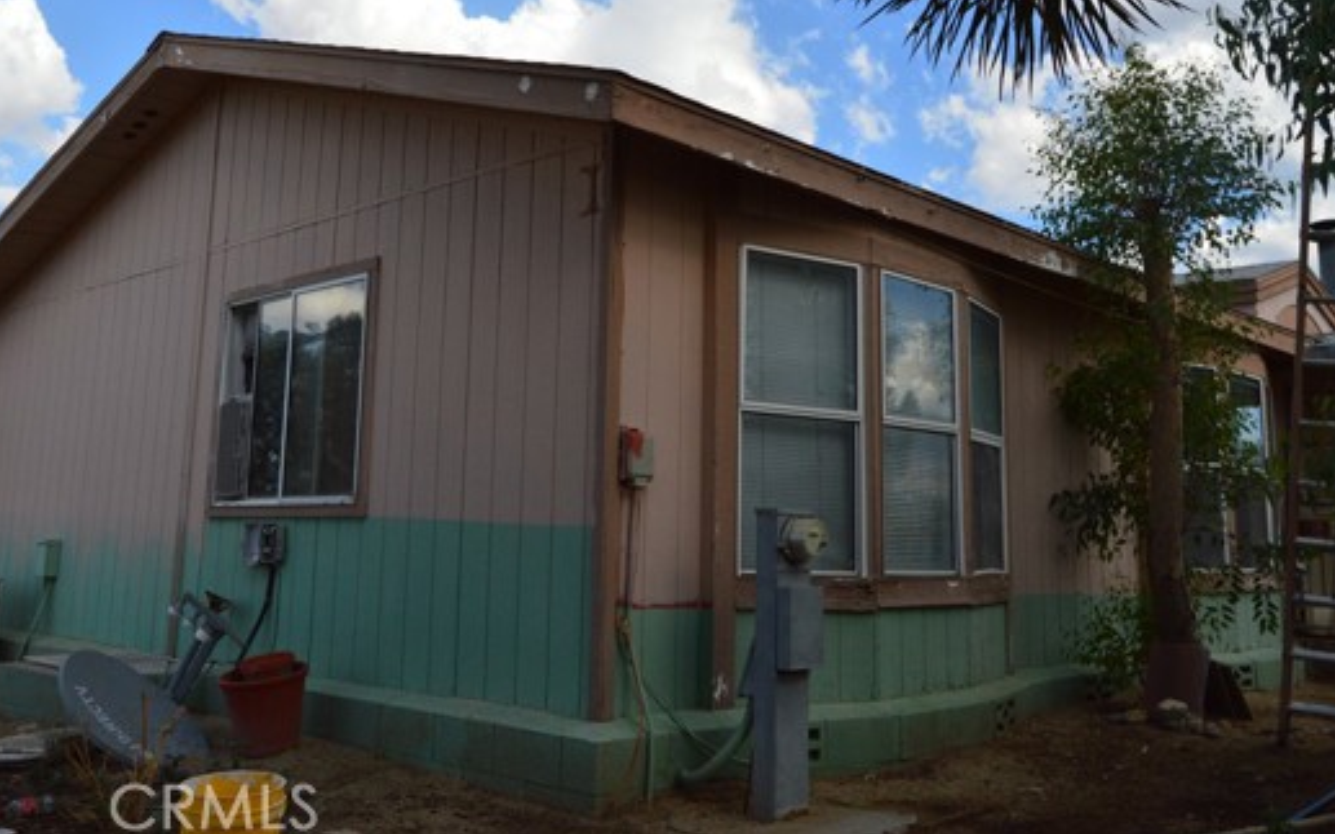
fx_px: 1237
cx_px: 674
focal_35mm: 34
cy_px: 296
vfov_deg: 37.0
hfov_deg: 56.7
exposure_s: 1/500
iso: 400
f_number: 11
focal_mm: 18
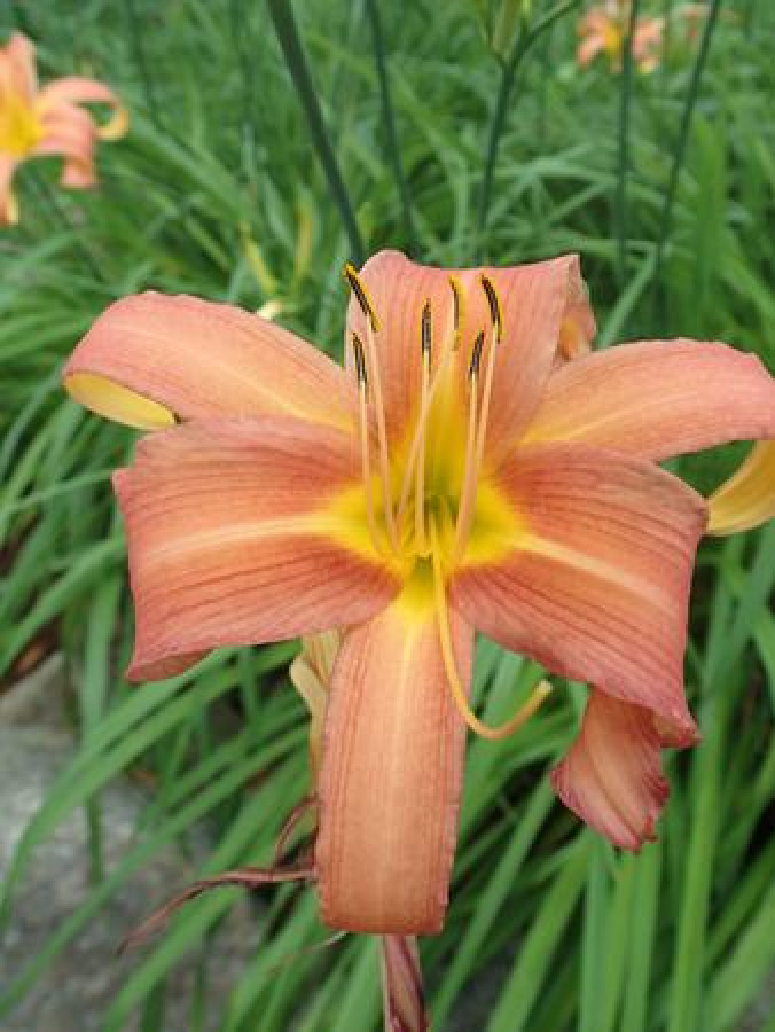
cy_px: 516
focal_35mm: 30
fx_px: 895
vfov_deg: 59.9
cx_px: 388
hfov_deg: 46.8
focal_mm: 5.5
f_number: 3.2
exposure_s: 1/160
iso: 100
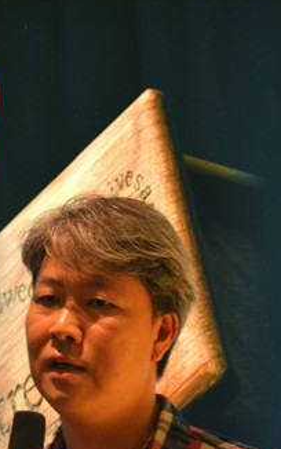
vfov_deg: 17.6
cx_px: 26
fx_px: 1445
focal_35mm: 118
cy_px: 306
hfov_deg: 11.0
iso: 1250
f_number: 4.8
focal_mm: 36
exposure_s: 1/30
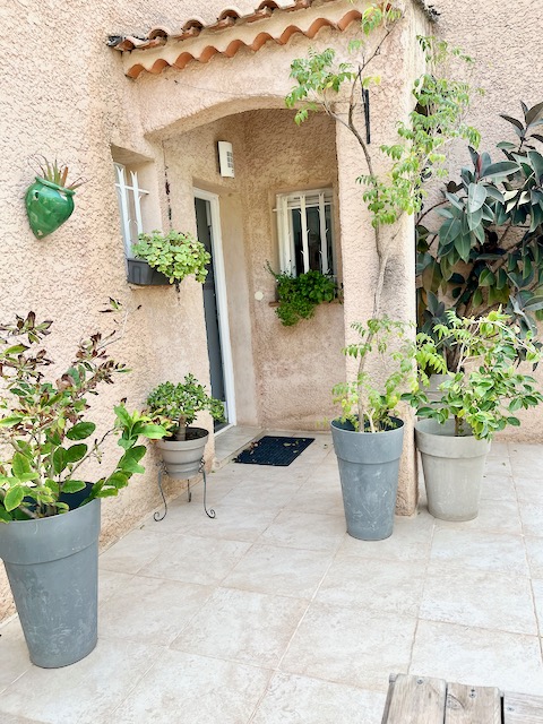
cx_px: 272
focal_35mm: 26
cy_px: 362
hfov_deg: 53.1
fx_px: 544
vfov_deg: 67.3
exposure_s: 1/718
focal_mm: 5.1
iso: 50
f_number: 1.6
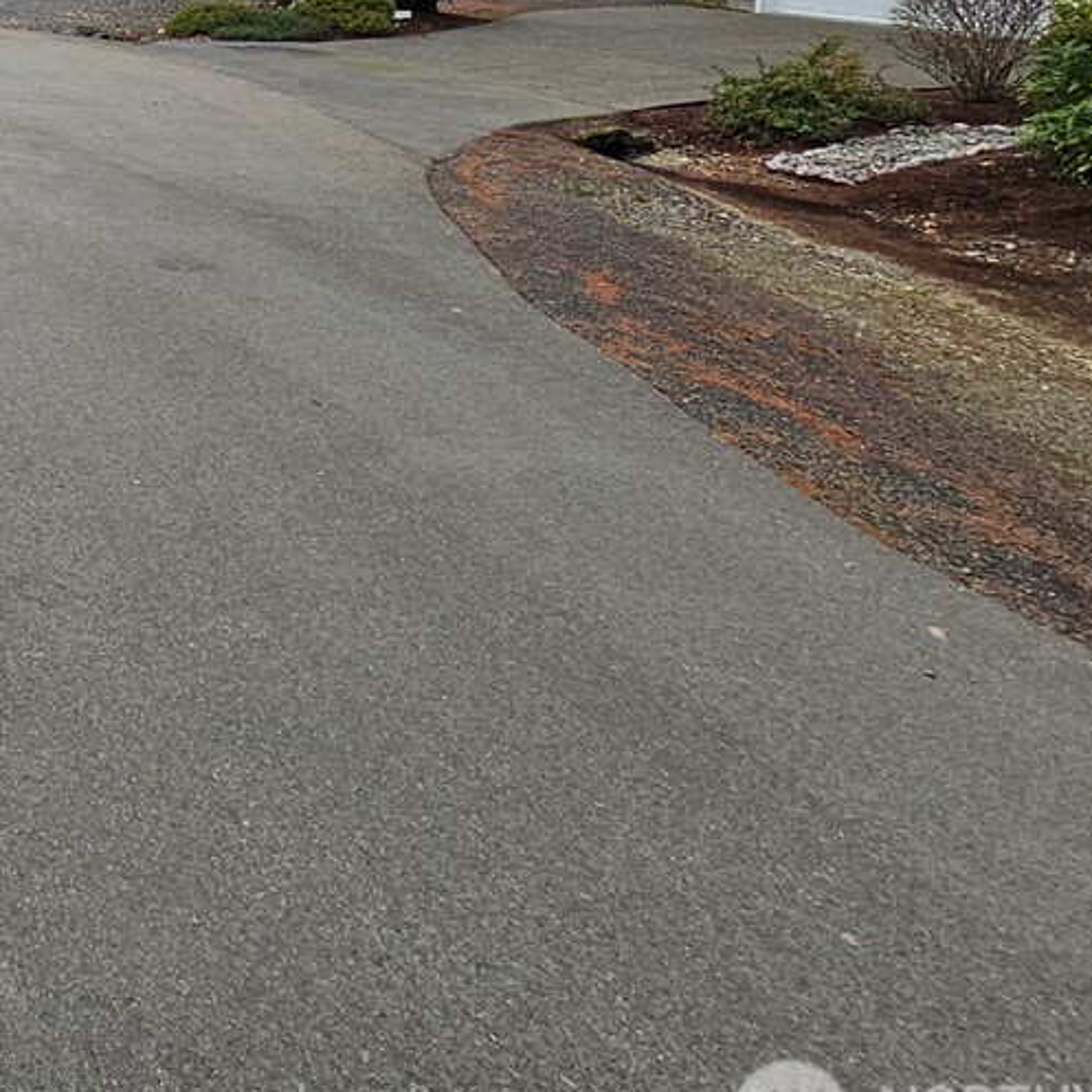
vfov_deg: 37.6
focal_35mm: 37
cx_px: -457
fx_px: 1321
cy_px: -110
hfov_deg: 30.5
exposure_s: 1/512
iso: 50
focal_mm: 2.2
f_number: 2.2
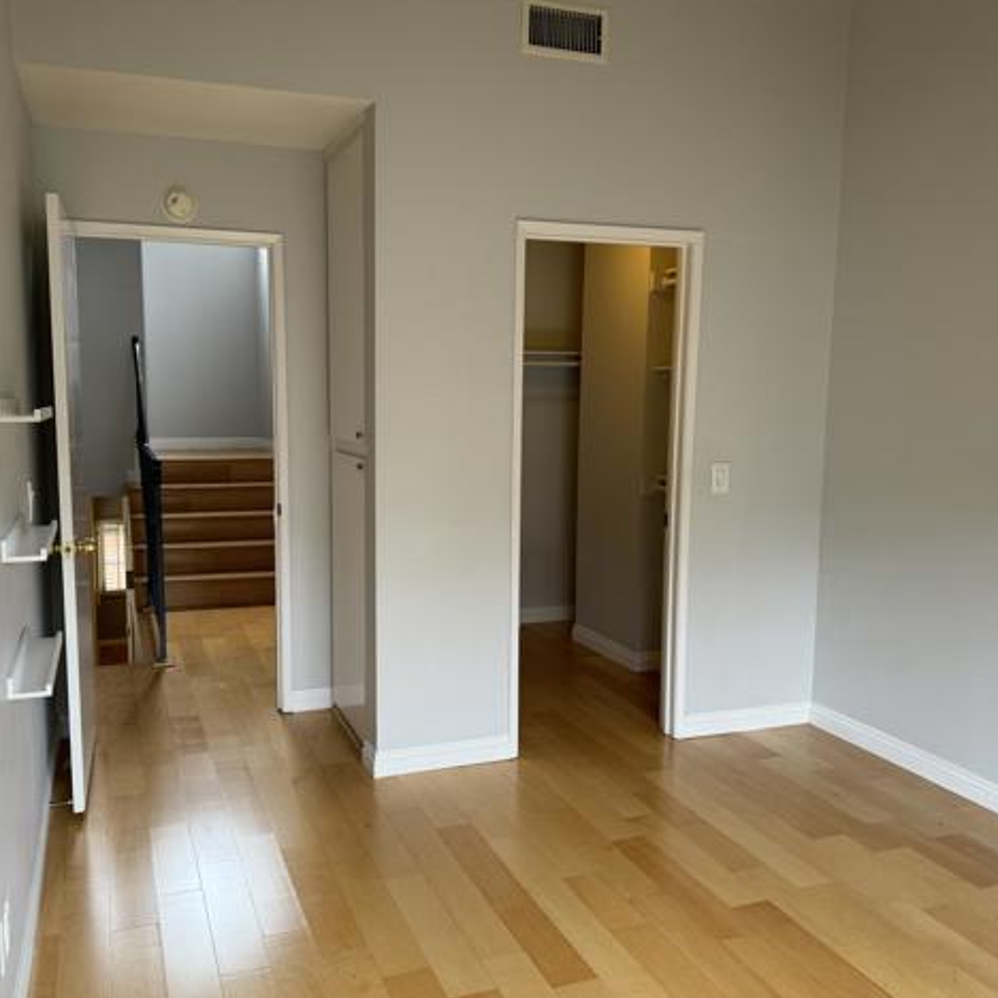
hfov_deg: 55.6
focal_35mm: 29
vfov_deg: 55.6
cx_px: 458
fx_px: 946
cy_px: 503
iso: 160
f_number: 1.78
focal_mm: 6.76
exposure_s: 1/121
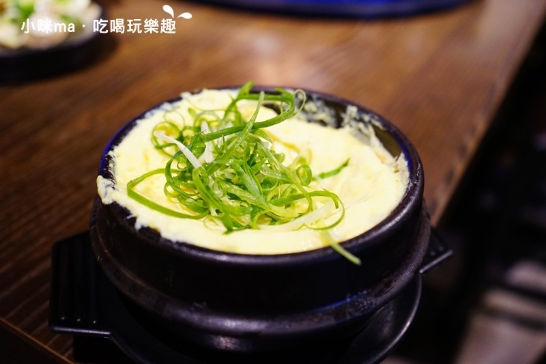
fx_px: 500
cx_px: 273
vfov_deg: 40.0
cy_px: 182
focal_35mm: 33
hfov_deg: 57.2
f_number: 4
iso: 2500
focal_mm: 33
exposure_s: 1/60
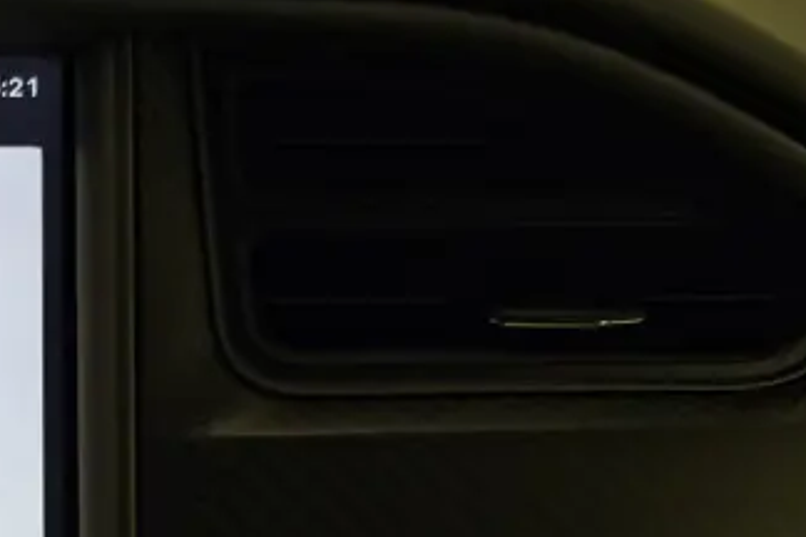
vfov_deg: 11.7
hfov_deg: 16.5
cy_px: 845
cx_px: -470
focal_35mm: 111
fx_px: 2485
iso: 80
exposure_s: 1/387
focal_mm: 6.76
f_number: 1.78
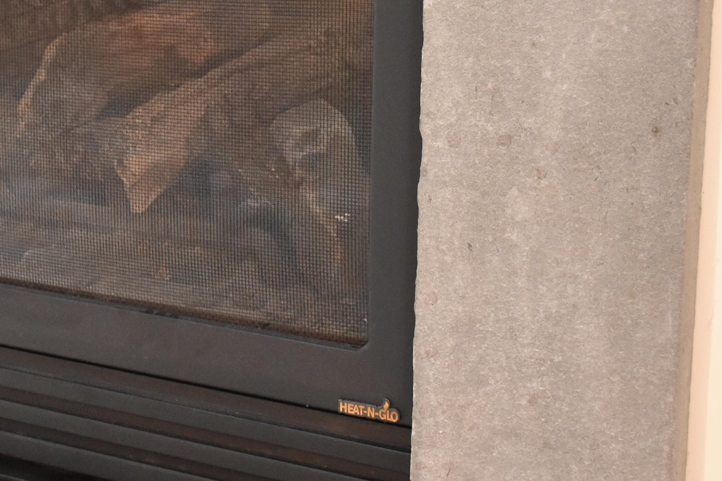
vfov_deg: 16.4
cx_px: 58
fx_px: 1644
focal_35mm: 82
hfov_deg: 24.0
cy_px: 49
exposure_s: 1/60
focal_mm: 24
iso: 2500
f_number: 4
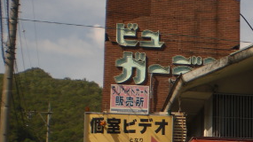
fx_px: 624
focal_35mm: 93
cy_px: 158
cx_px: 282
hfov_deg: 21.7
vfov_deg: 12.8
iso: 50
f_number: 4.4
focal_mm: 6.3
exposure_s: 1/500
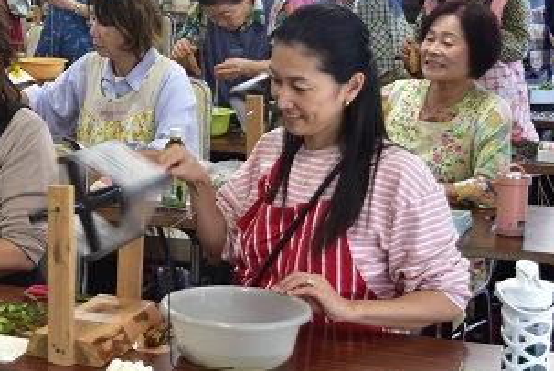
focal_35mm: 90
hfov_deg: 21.8
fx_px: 1387
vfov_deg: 15.2
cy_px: 108
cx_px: 4
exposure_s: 1/60
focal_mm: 28
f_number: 4.2
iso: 400
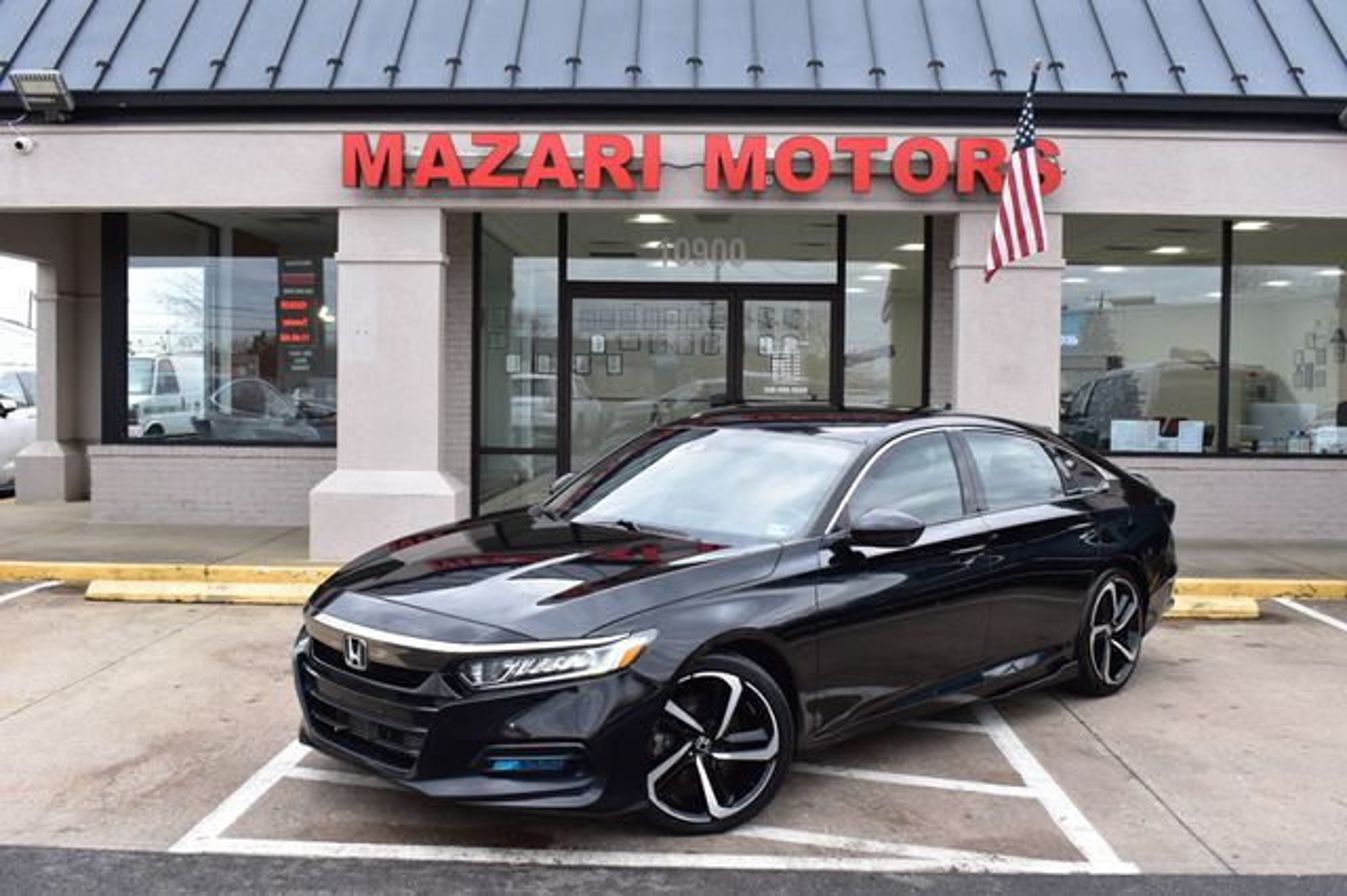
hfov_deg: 53.2
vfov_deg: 36.8
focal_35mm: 36
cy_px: 448
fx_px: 1346
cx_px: 674
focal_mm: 24
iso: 400
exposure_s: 1/60
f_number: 8
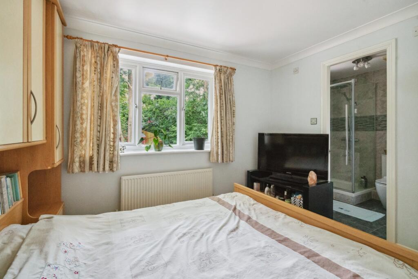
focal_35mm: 16
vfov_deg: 73.8
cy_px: 140
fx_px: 186
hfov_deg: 96.7
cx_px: 209
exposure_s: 1/40
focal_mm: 16
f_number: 9
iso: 6400
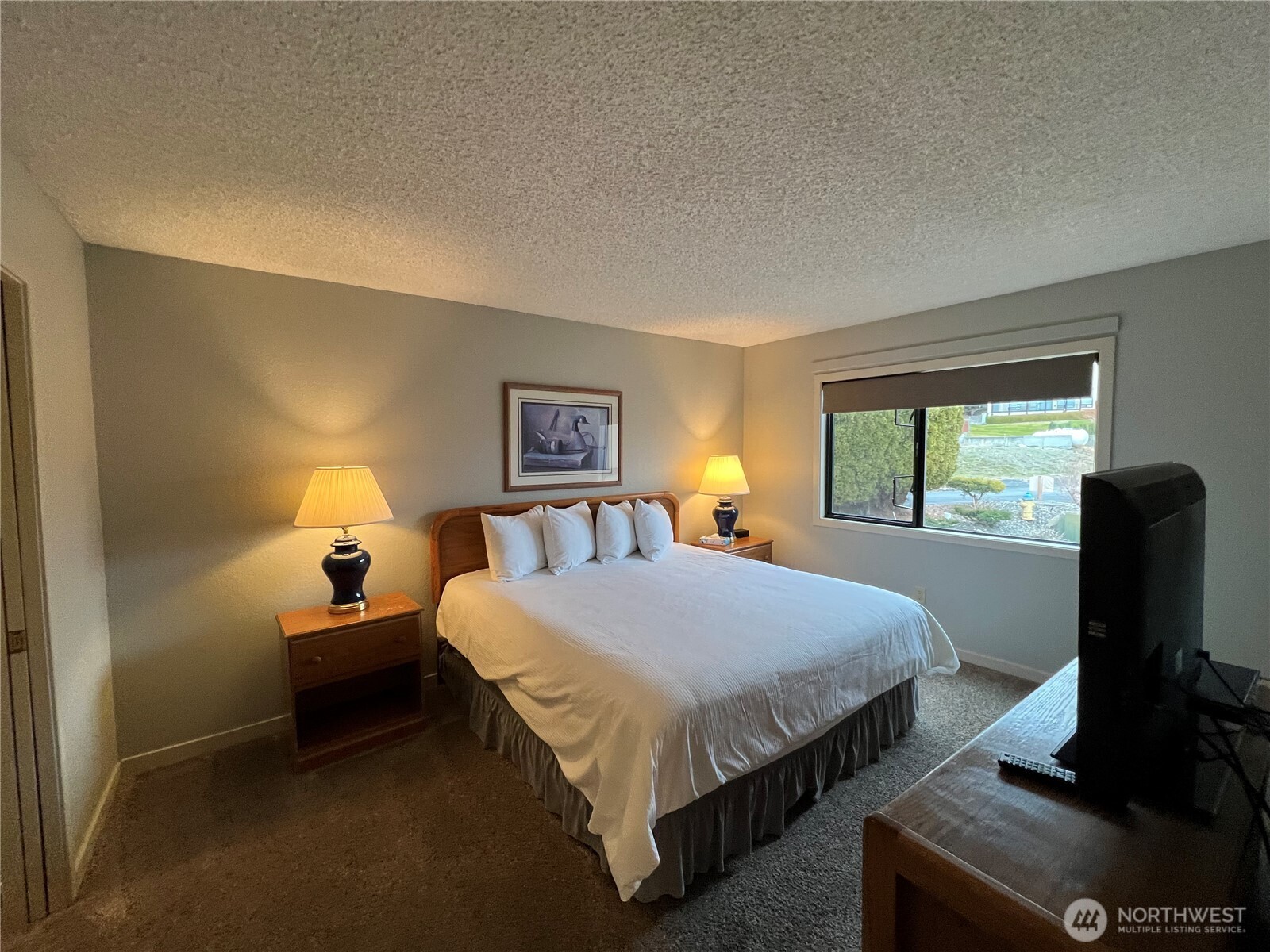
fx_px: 477
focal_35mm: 13
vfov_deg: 89.9
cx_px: 635
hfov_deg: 106.2
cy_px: 476
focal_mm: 1.57
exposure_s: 1/120
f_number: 1.8
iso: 200
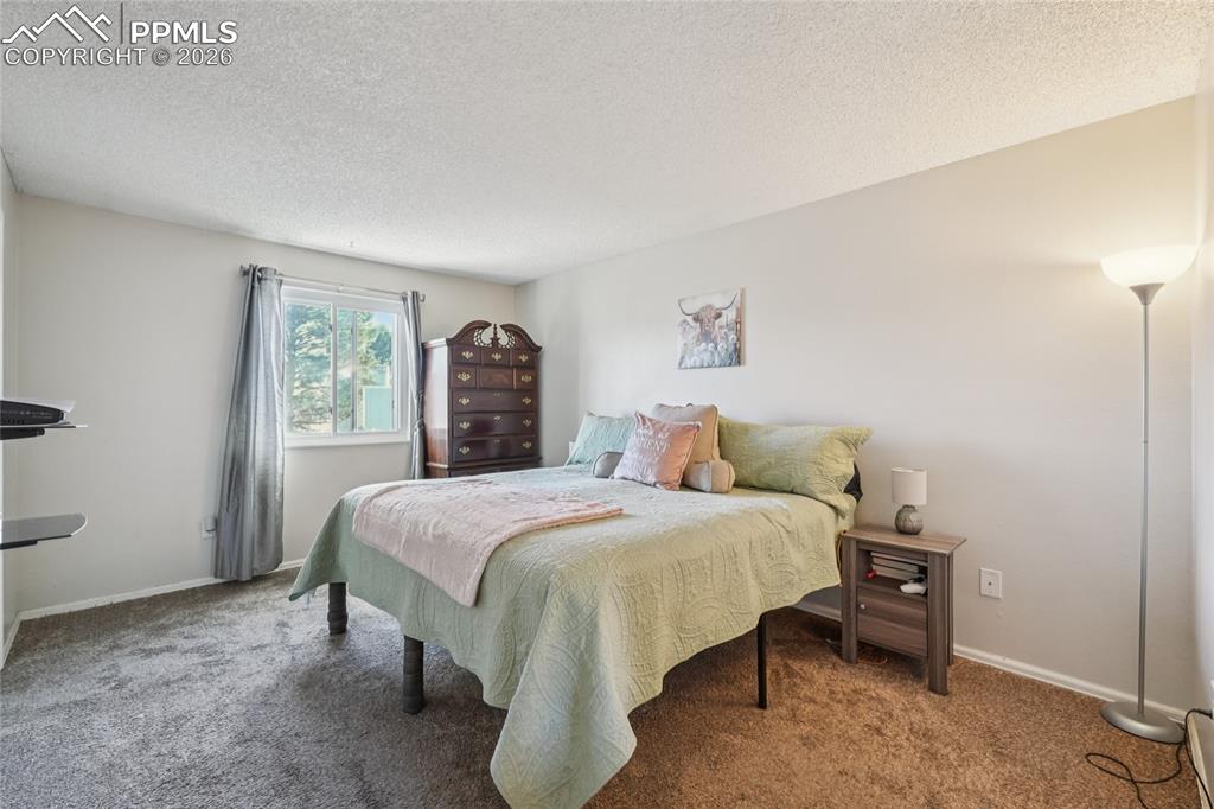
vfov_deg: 77.3
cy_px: 404
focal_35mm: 15
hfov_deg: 100.4
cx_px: 607
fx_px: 506
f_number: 8
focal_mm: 10
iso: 800
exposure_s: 1/4
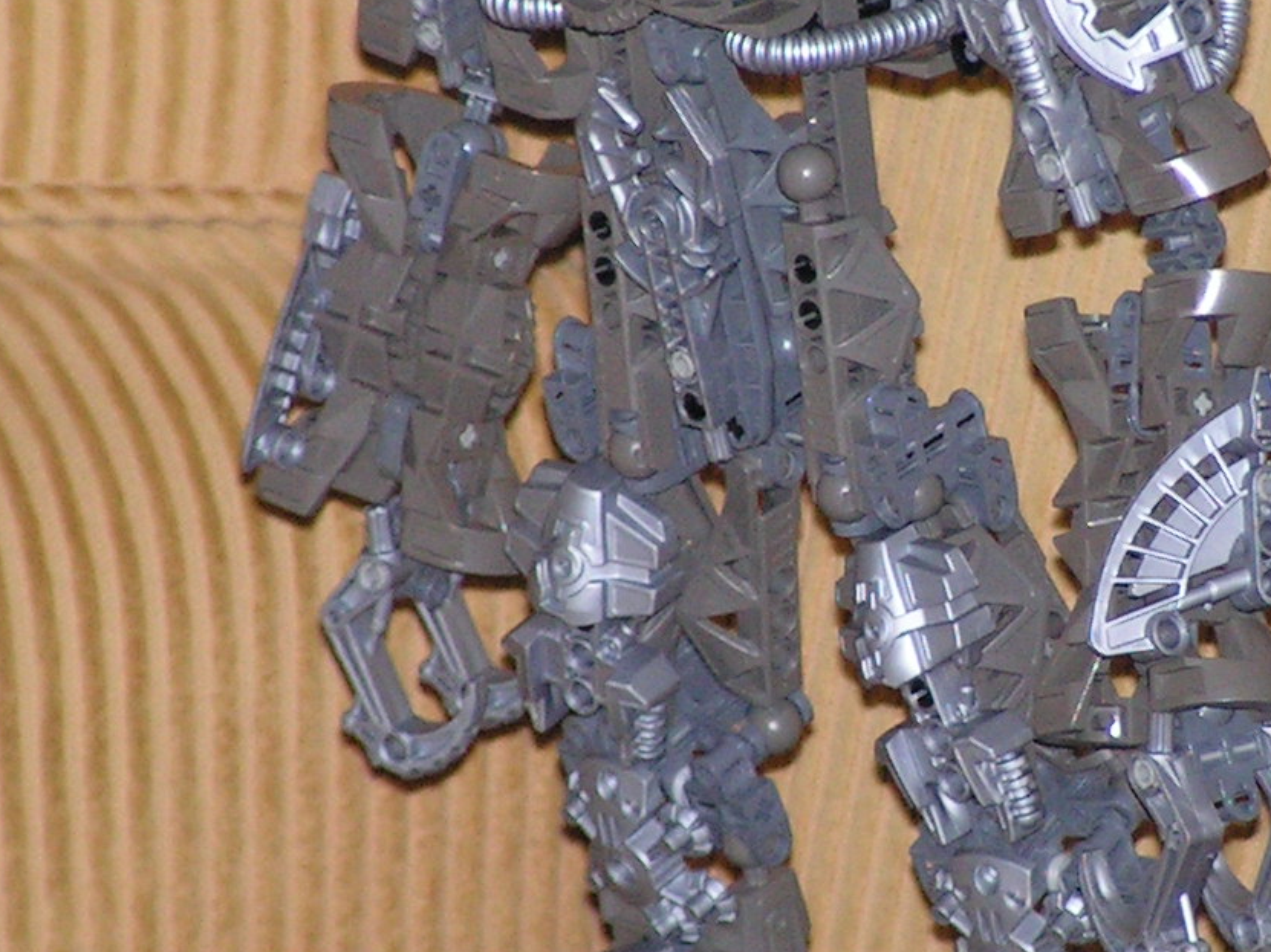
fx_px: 19457
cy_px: 492
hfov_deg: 3.7
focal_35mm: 530
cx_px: 1057
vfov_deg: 2.8
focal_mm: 35.9
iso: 200
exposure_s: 1/200
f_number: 3.3
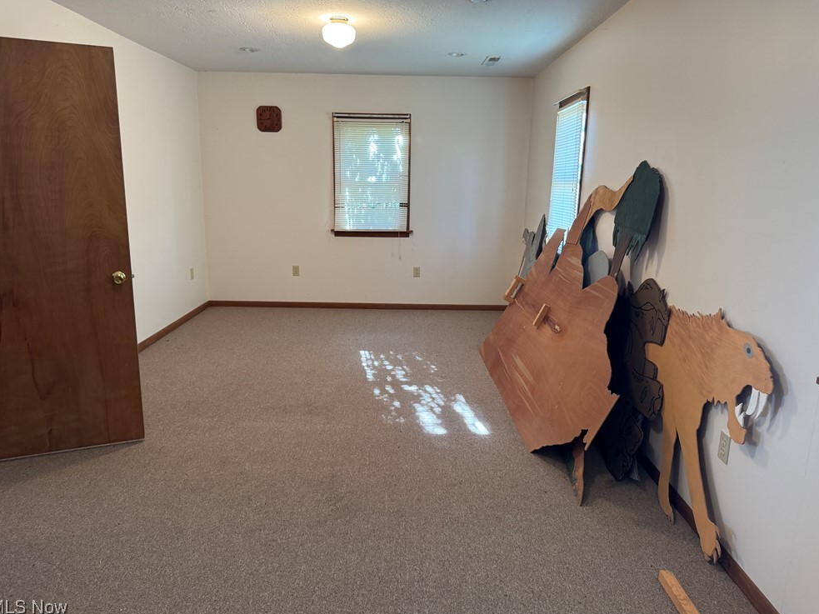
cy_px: 306
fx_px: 591
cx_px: 412
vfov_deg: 54.9
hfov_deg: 69.4
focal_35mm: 25
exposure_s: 1/60
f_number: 1.78
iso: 200
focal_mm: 6.76
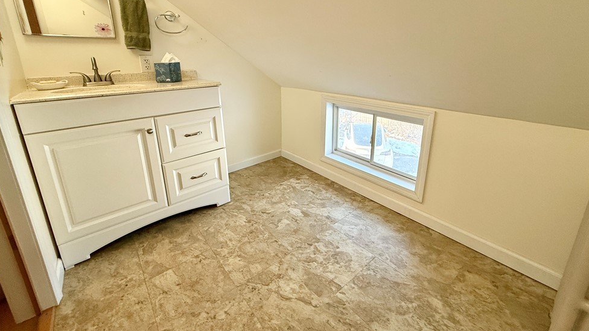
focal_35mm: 16
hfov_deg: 99.3
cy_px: 120
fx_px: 250
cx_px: 304
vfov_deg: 65.9
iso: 200
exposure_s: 1/120
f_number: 2.2
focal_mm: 2.22
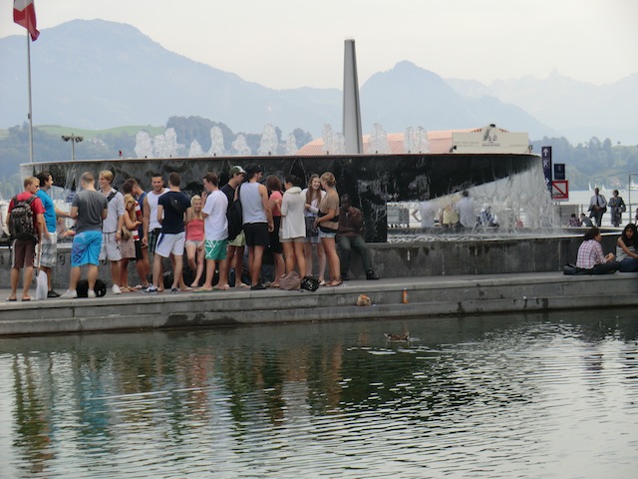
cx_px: 319
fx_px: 1935
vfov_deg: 14.1
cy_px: 240
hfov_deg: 18.7
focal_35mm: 105
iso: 64
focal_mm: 18.8
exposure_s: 1/250
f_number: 5
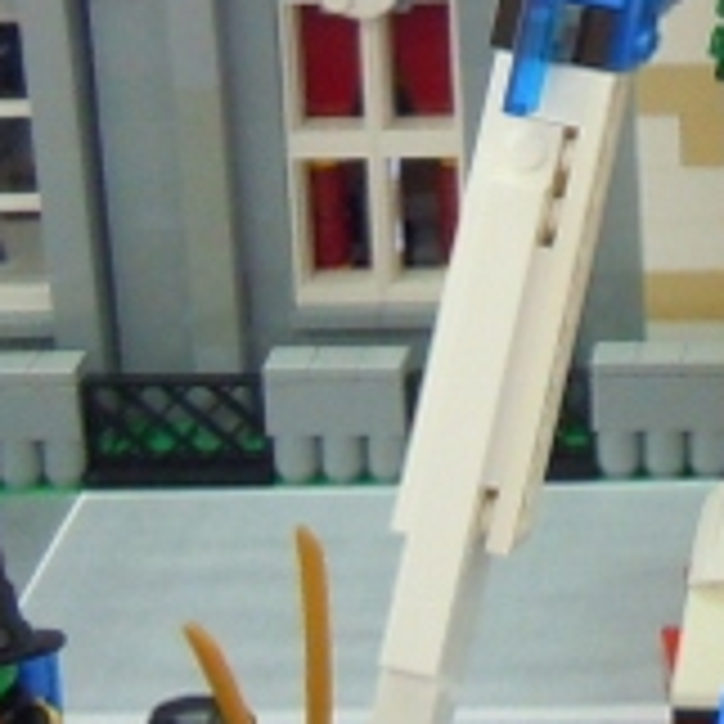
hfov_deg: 12.8
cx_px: 962
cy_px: -297
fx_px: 3123
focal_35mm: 132
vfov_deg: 12.7
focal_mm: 5.4
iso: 400
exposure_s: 1/50
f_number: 3.5
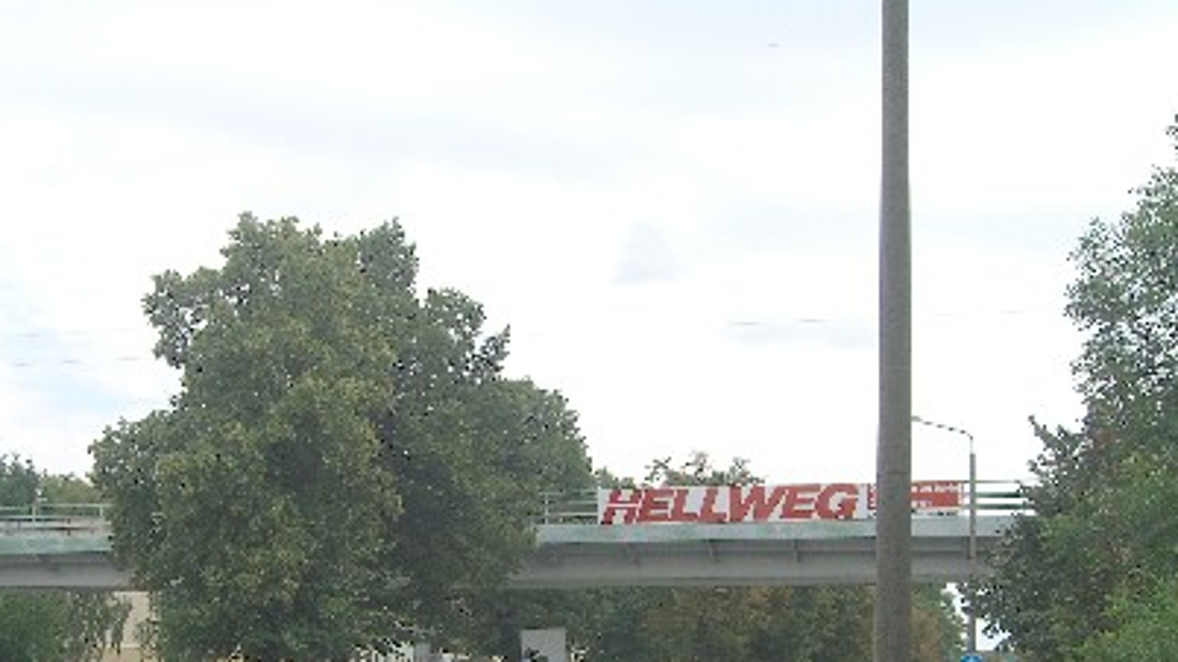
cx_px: 426
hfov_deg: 34.7
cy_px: 593
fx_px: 1874
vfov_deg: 19.7
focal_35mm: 60
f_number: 4
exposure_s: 1/400
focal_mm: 7.9
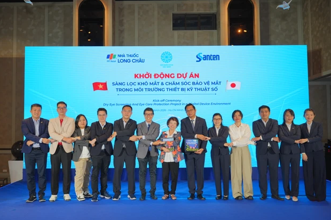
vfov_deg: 41.1
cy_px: 113
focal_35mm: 32
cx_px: 161
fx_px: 294
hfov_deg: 58.7
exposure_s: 1/200
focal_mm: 31
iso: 500
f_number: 4
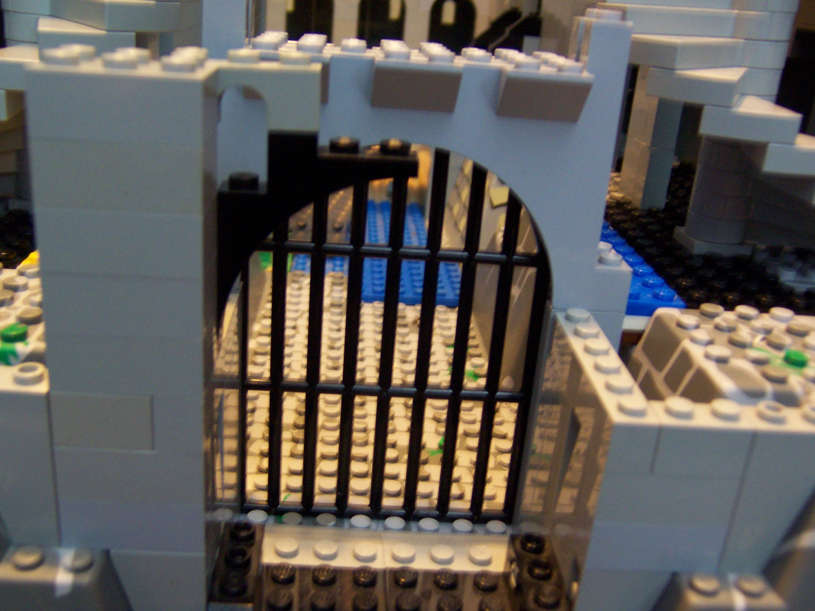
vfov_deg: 38.6
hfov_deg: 50.1
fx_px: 871
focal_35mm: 37
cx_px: 389
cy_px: 337
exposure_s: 1/8
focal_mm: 5.5
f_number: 2.8
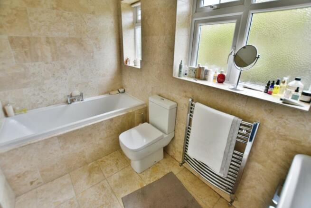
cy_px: 104
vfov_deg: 77.4
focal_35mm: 15
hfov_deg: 100.4
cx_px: 156
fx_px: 130
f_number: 3.5
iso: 100
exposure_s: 1/20
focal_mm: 10
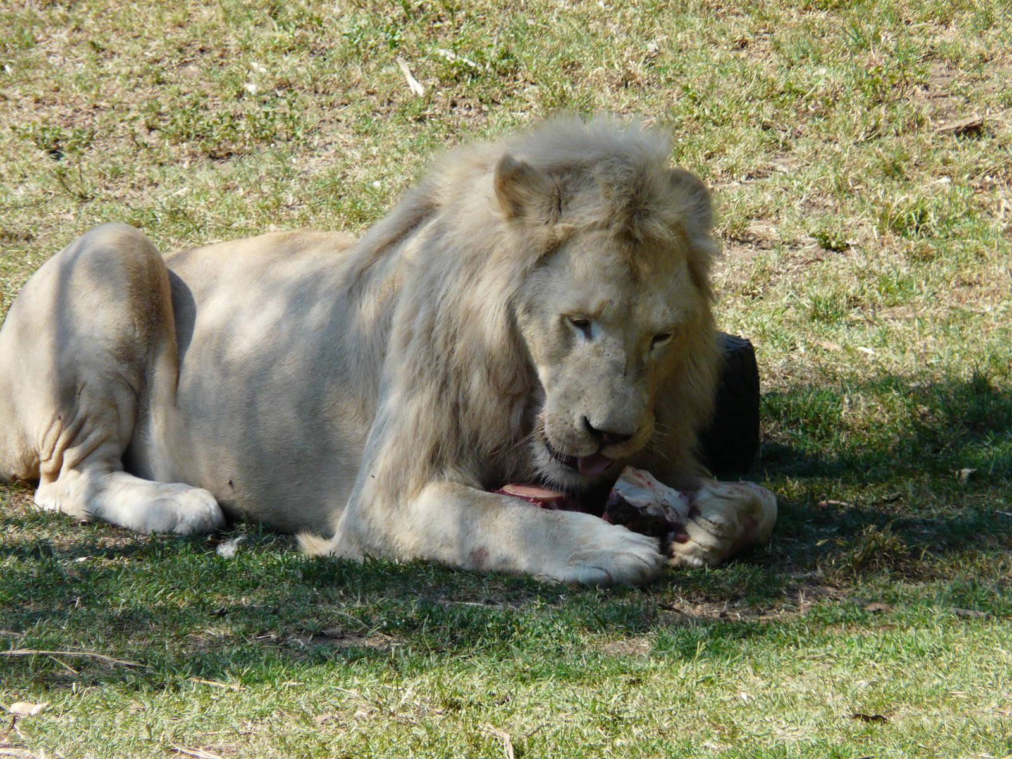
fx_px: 14734
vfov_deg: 3.0
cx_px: 506
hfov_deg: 3.9
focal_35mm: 504
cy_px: 380
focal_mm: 82.8
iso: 100
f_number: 5.6
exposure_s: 1/200
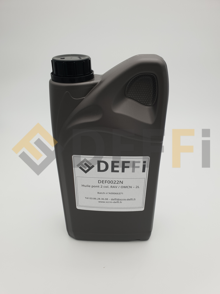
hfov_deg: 53.1
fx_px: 220
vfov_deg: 67.3
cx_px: 110
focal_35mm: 26
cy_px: 147
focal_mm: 4.3
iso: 50
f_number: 2.4
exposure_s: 1/424
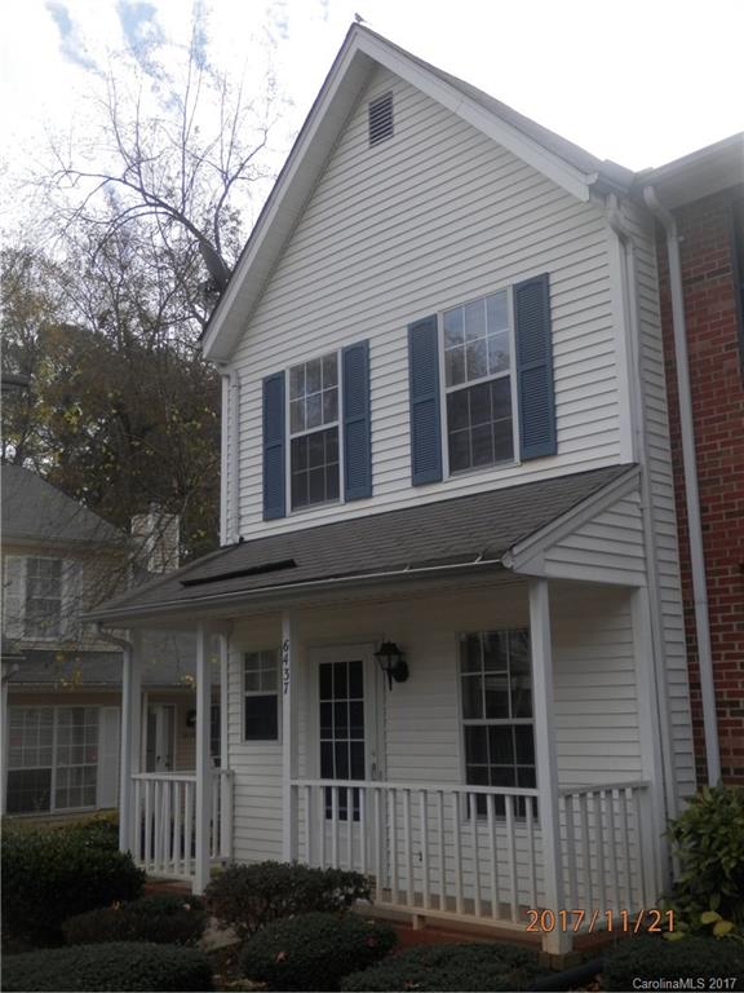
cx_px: 372
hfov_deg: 38.7
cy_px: 496
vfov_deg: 50.1
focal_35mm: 37
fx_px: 1060
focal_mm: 6.6
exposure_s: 1/500
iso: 80
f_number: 3.6
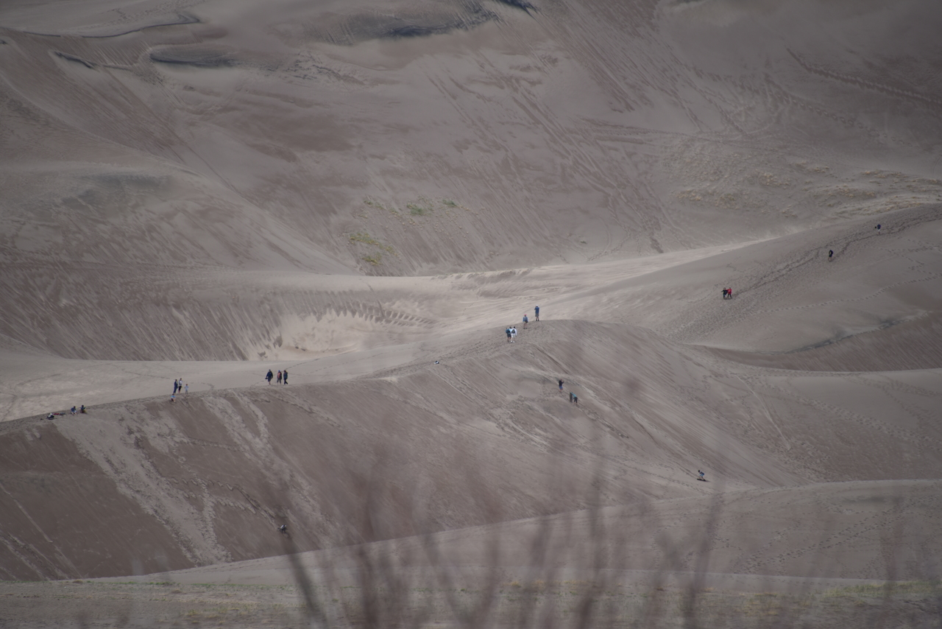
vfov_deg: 4.6
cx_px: 471
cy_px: 314
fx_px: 7851
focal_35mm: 300
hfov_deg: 6.9
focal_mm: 300
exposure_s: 1/640
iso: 110
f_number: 5.6
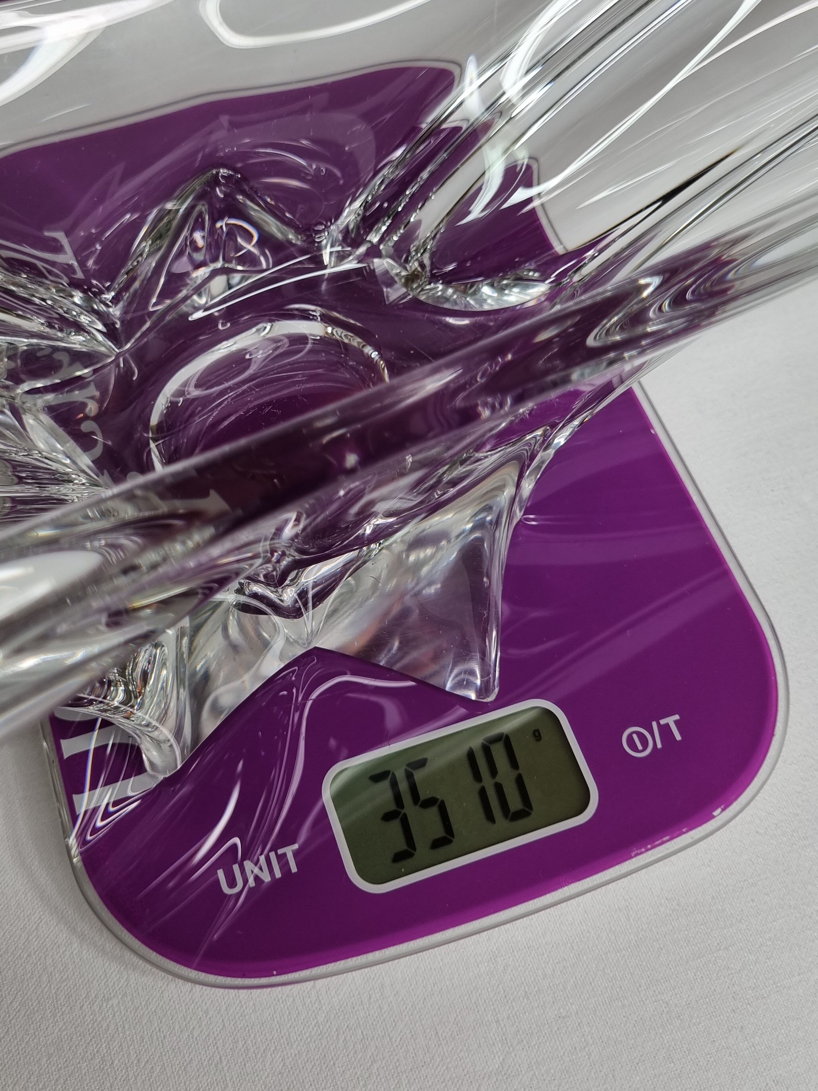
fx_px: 1197
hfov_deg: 37.5
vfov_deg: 48.6
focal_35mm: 38
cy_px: 420
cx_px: 320
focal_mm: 5.4
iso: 50
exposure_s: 1/194
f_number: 1.8
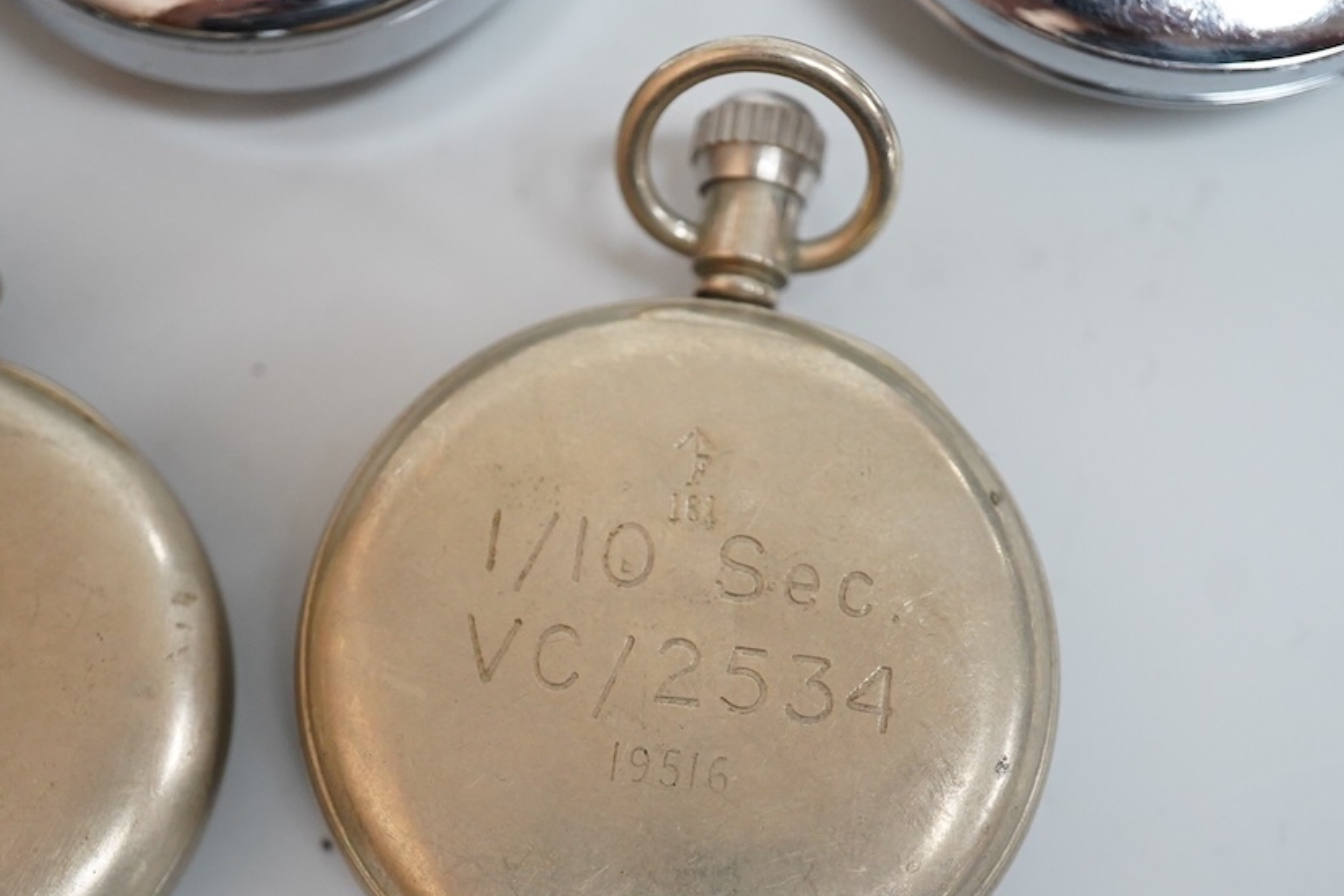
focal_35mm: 61
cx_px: 576
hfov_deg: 32.8
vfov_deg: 22.2
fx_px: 2277
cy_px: 565
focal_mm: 30
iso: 2500
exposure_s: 1/200
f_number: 5
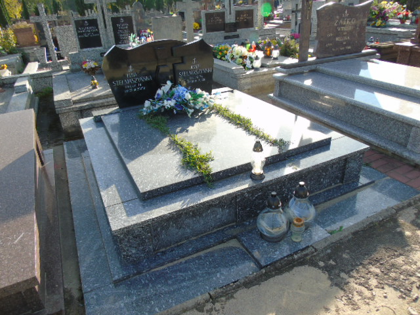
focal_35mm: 25
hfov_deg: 69.4
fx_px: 303
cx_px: 210
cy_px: 158
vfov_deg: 54.9
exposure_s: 1/250
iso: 80
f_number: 3.4
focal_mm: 4.4
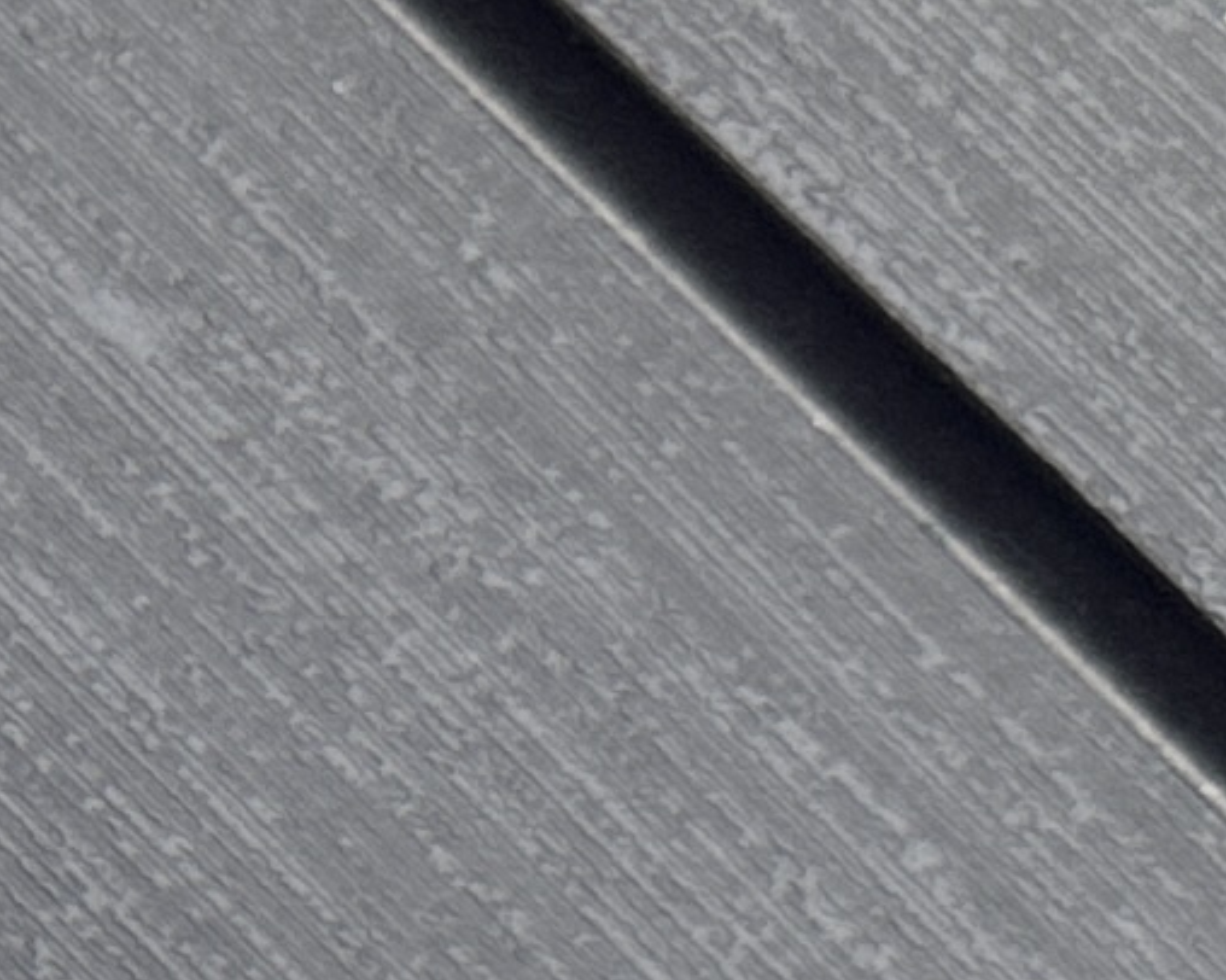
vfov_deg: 7.9
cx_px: -2341
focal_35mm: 186
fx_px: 6746
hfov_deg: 8.7
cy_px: 2102
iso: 80
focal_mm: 6.86
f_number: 1.78
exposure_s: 1/1144
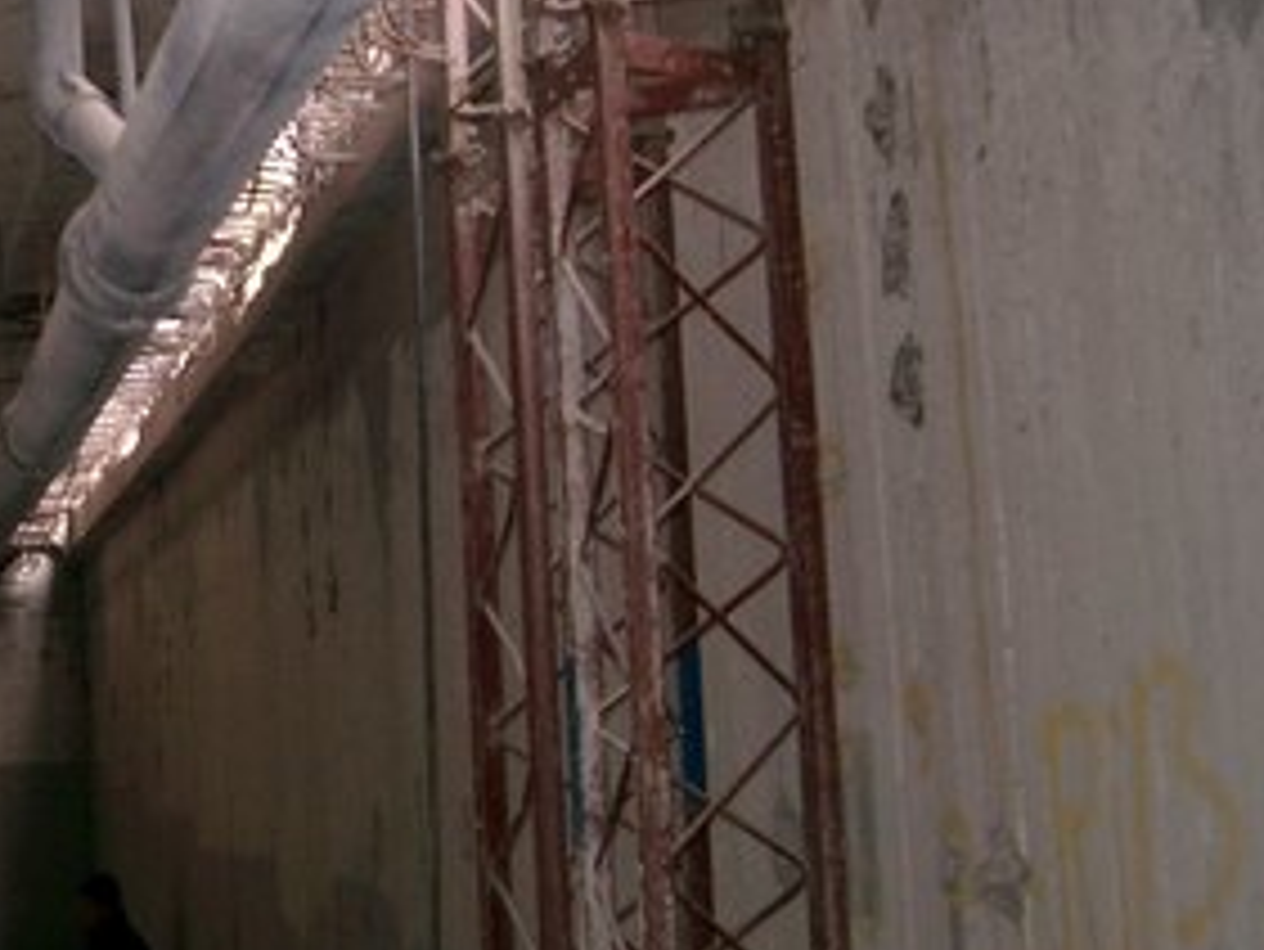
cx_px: 36
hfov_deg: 23.8
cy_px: 329
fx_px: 2886
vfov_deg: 18.6
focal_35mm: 79
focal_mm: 7.6
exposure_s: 1/60
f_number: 2.6
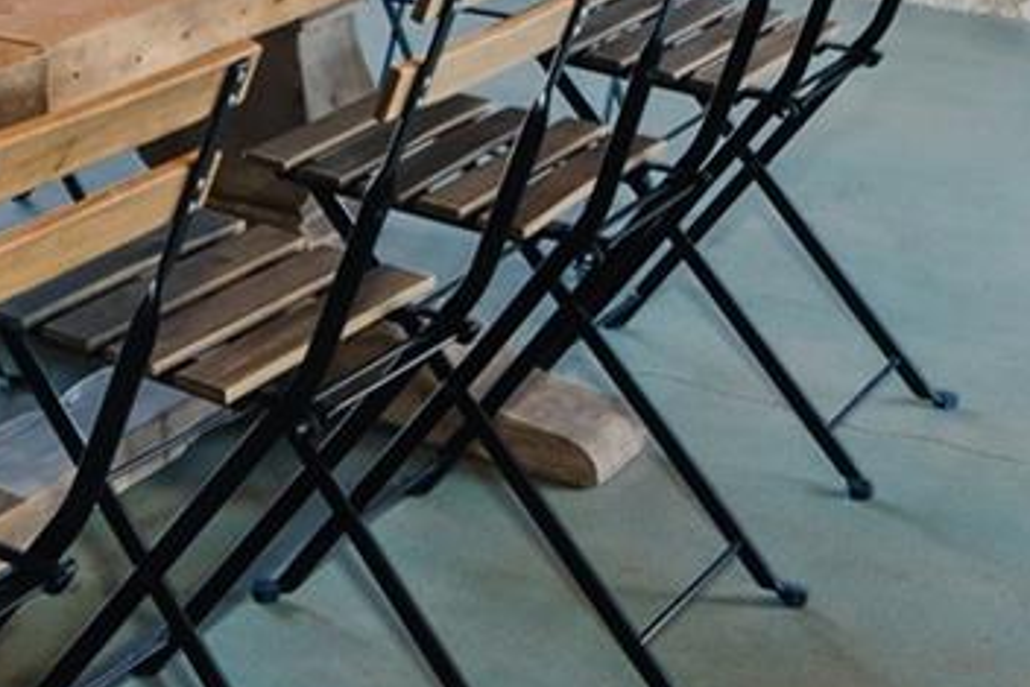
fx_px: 2662
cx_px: -597
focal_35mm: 93
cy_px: -607
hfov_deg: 18.8
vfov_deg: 13.1
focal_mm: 16
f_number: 7.1
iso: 320
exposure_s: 1/4
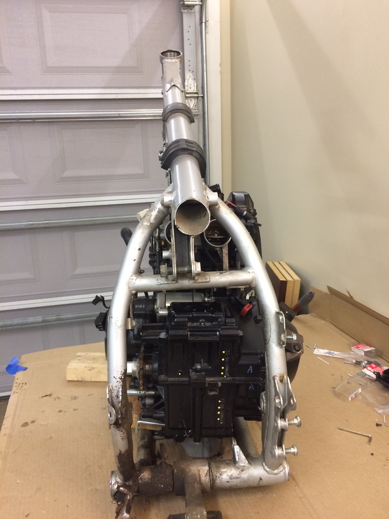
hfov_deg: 48.2
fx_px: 435
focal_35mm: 29
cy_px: 260
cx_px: 194
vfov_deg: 61.7
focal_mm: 4.15
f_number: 2.2
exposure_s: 1/30
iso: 200
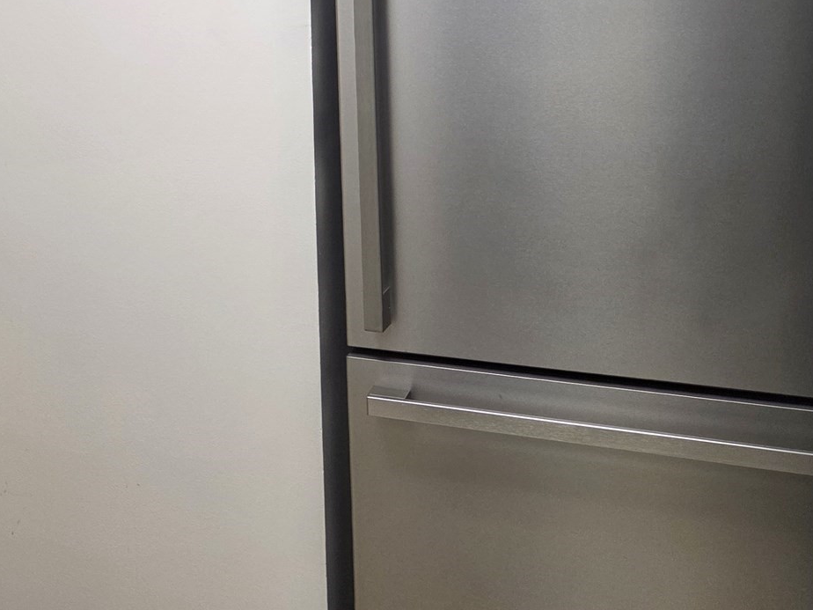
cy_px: -10
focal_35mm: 51
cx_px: 178
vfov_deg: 26.9
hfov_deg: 36.4
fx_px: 1198
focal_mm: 5.4
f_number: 1.8
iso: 160
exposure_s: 1/120
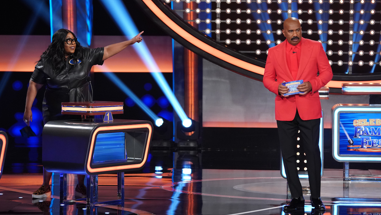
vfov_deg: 8.8
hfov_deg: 15.6
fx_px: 1394
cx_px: 191
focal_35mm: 138
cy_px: 108
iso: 5000
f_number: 4
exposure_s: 1/400
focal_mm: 131
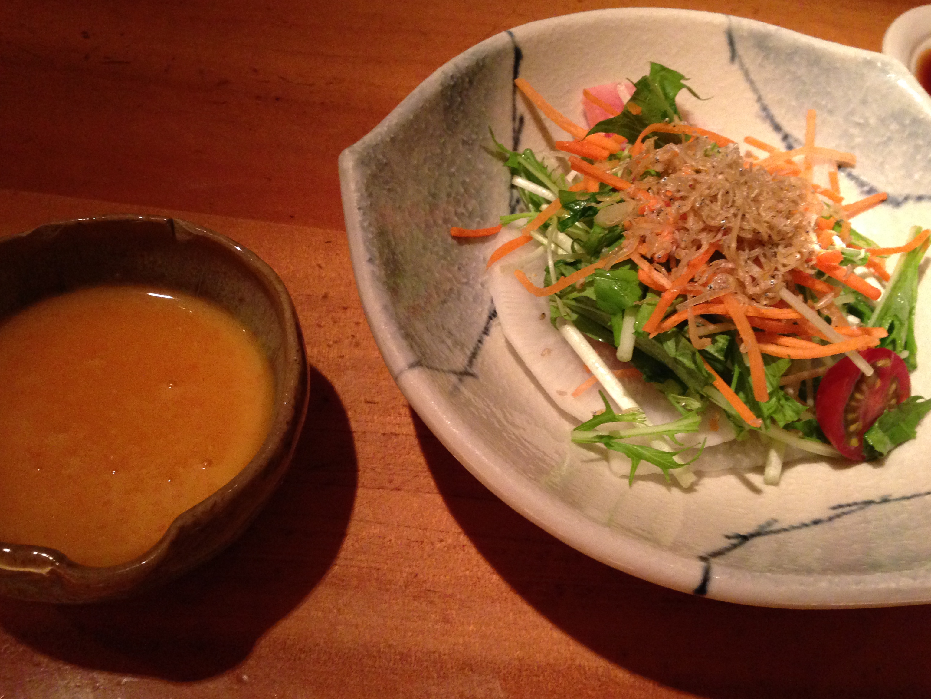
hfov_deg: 52.6
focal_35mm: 35
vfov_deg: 40.7
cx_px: 477
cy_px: 365
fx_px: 941
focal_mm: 4.12
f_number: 2.4
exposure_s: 1/20
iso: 320
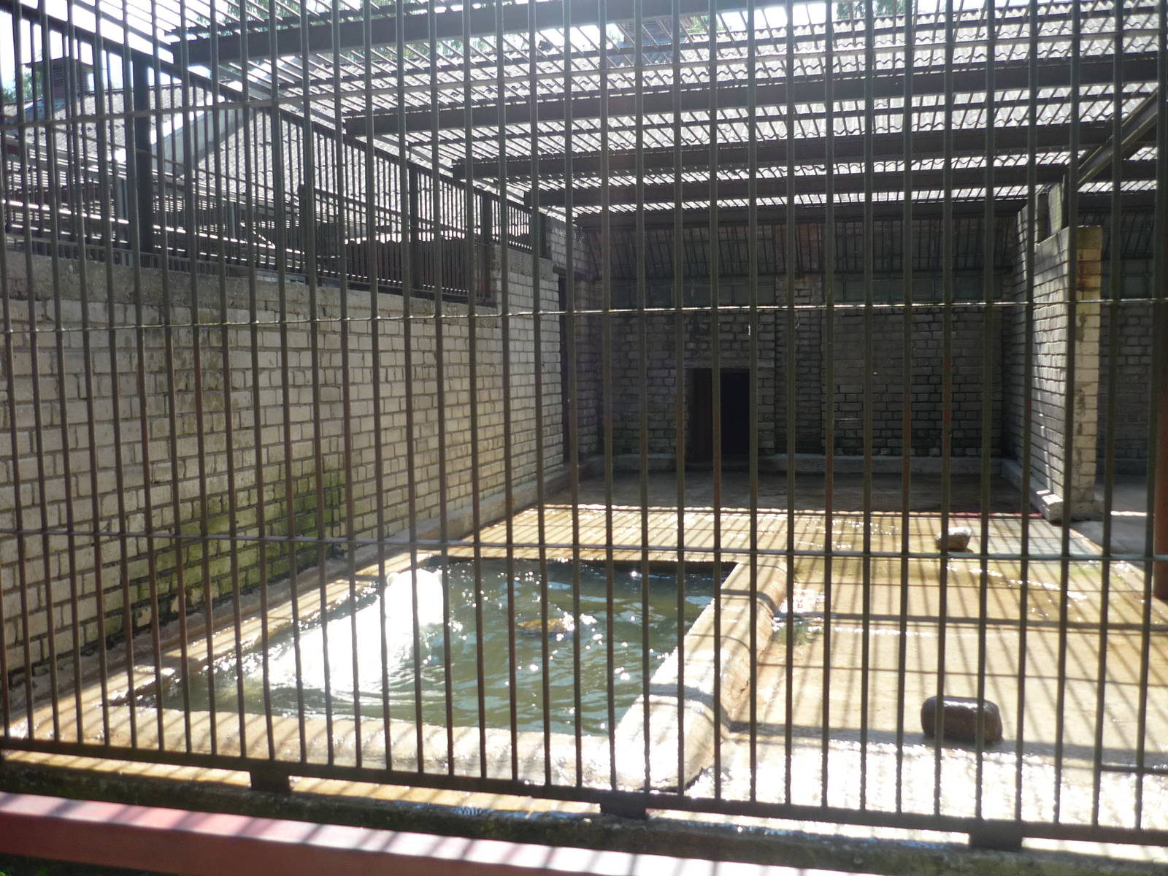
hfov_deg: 55.4
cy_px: 438
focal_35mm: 33
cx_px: 584
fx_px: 1113
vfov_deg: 42.9
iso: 100
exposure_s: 1/320
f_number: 2.8
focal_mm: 5.5
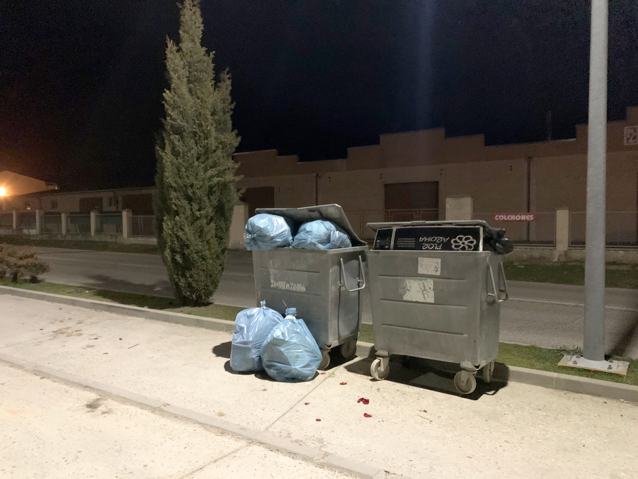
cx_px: 319
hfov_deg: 67.3
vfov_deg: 53.1
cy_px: 240
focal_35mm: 26
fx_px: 479
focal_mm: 4.25
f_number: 1.8
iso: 2000
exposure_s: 1/17
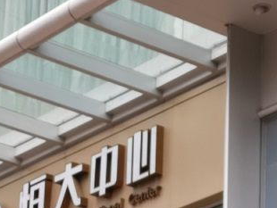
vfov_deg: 7.0
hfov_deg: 9.3
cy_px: 195
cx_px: 109
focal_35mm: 213
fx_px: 1706
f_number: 2.4
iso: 64
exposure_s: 1/50
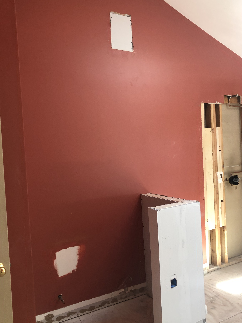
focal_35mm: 31
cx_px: 116
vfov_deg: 58.3
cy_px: 166
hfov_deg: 45.4
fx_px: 289
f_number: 1.8
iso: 40
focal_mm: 3.99
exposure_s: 1/20
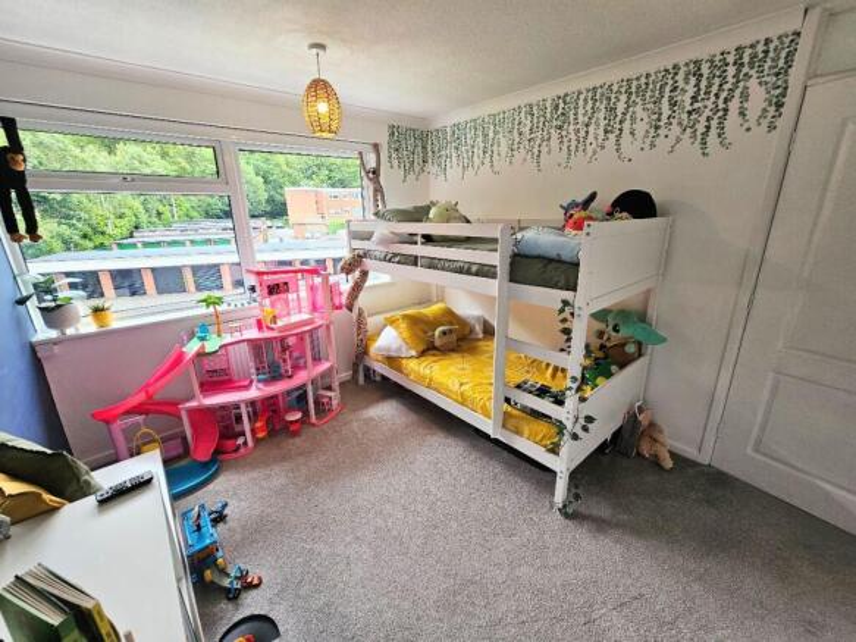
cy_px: 321
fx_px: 321
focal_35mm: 13
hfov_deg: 106.2
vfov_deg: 89.9
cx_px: 428
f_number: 2.2
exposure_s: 1/50
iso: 64
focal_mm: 2.2
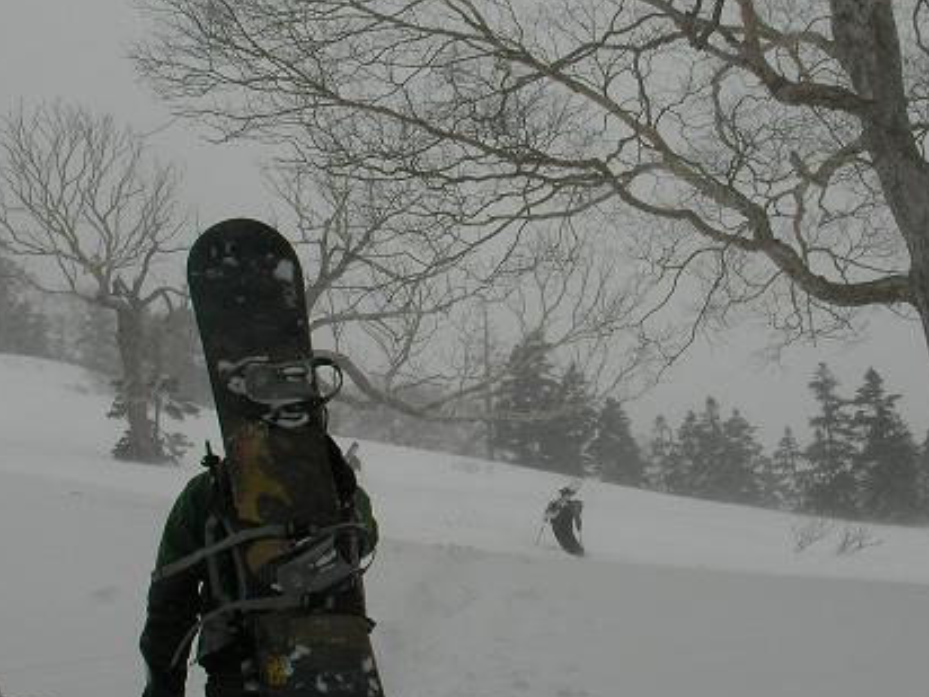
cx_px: 476
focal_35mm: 59
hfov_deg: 32.7
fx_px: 1583
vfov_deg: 24.8
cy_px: 275
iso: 50
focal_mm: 6.3
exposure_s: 1/570
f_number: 5.6
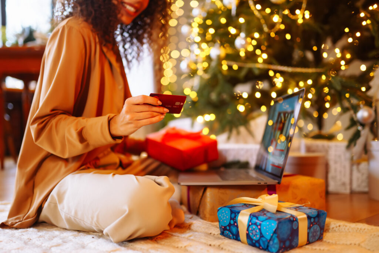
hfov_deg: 54.4
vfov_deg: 37.9
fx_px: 368
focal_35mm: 35
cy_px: 126
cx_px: 190
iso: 320
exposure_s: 1/125
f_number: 1.4
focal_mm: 35
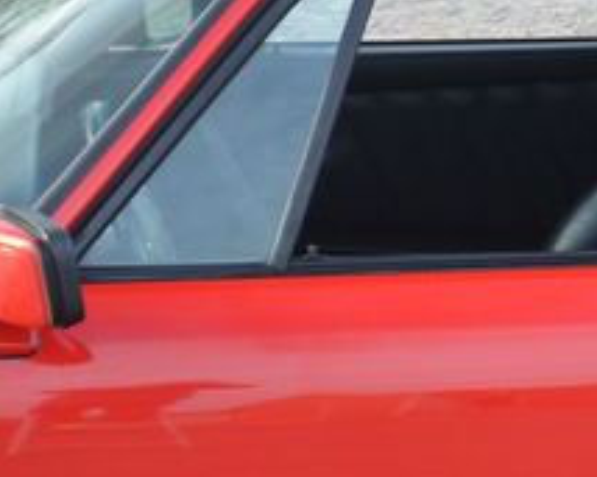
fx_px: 4904
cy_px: 126
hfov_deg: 6.9
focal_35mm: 278
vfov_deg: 5.6
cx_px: 756
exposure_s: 1/60
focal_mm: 55
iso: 800
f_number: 5.6
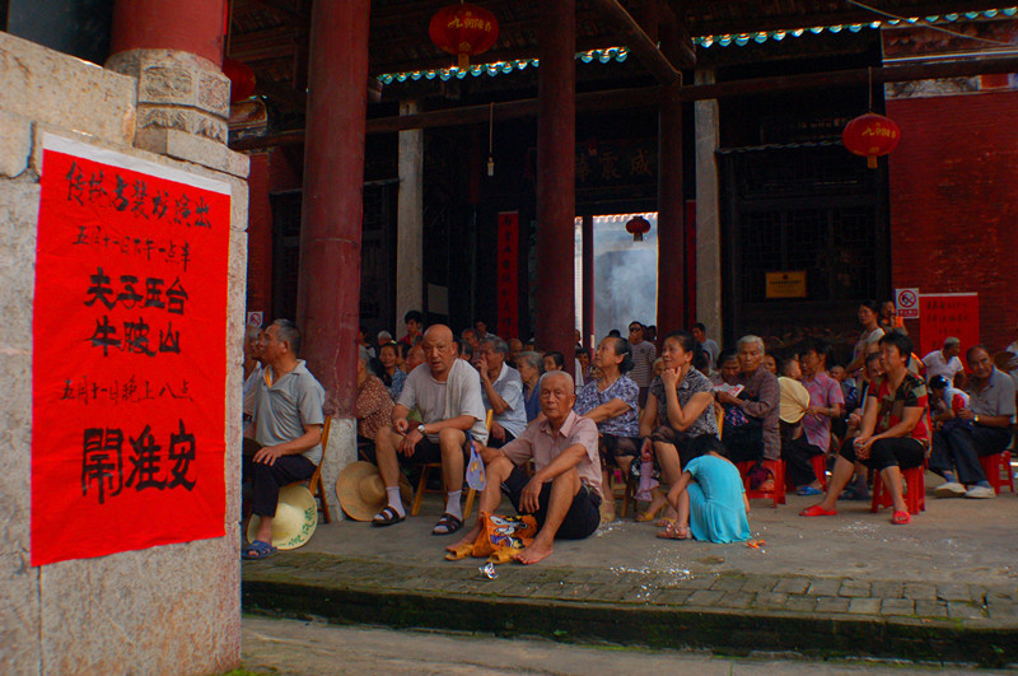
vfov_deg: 26.4
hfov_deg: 38.9
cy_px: 338
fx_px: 1440
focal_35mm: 51
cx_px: 509
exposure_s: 1/200
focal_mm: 34
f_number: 9
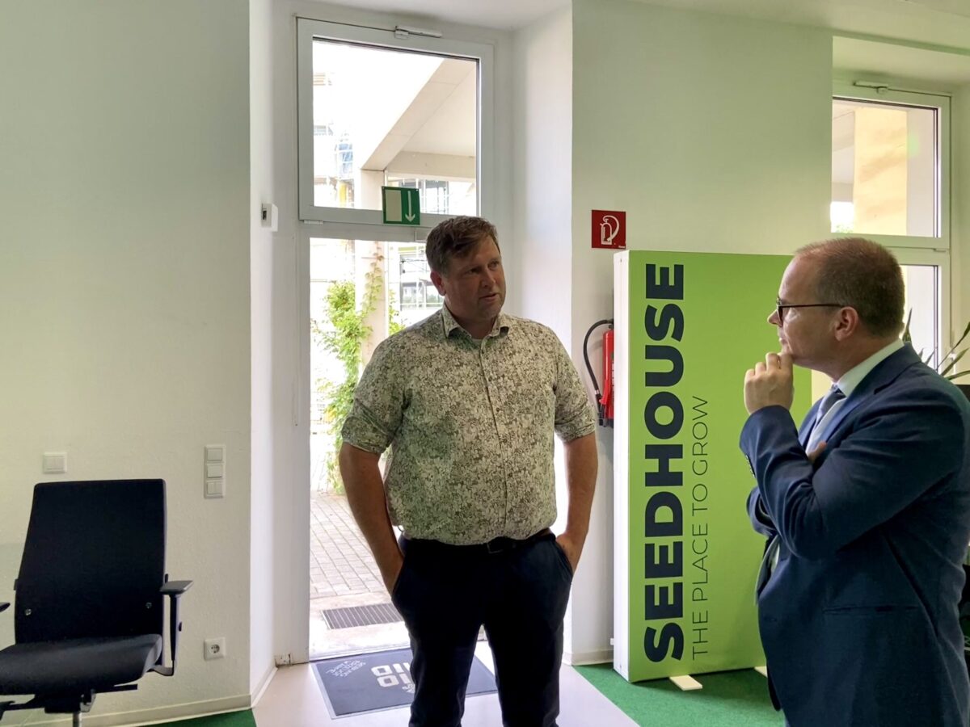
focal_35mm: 26
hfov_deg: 67.3
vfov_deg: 53.1
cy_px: 364
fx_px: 729
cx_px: 485
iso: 64
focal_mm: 4.25
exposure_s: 1/100
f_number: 1.8
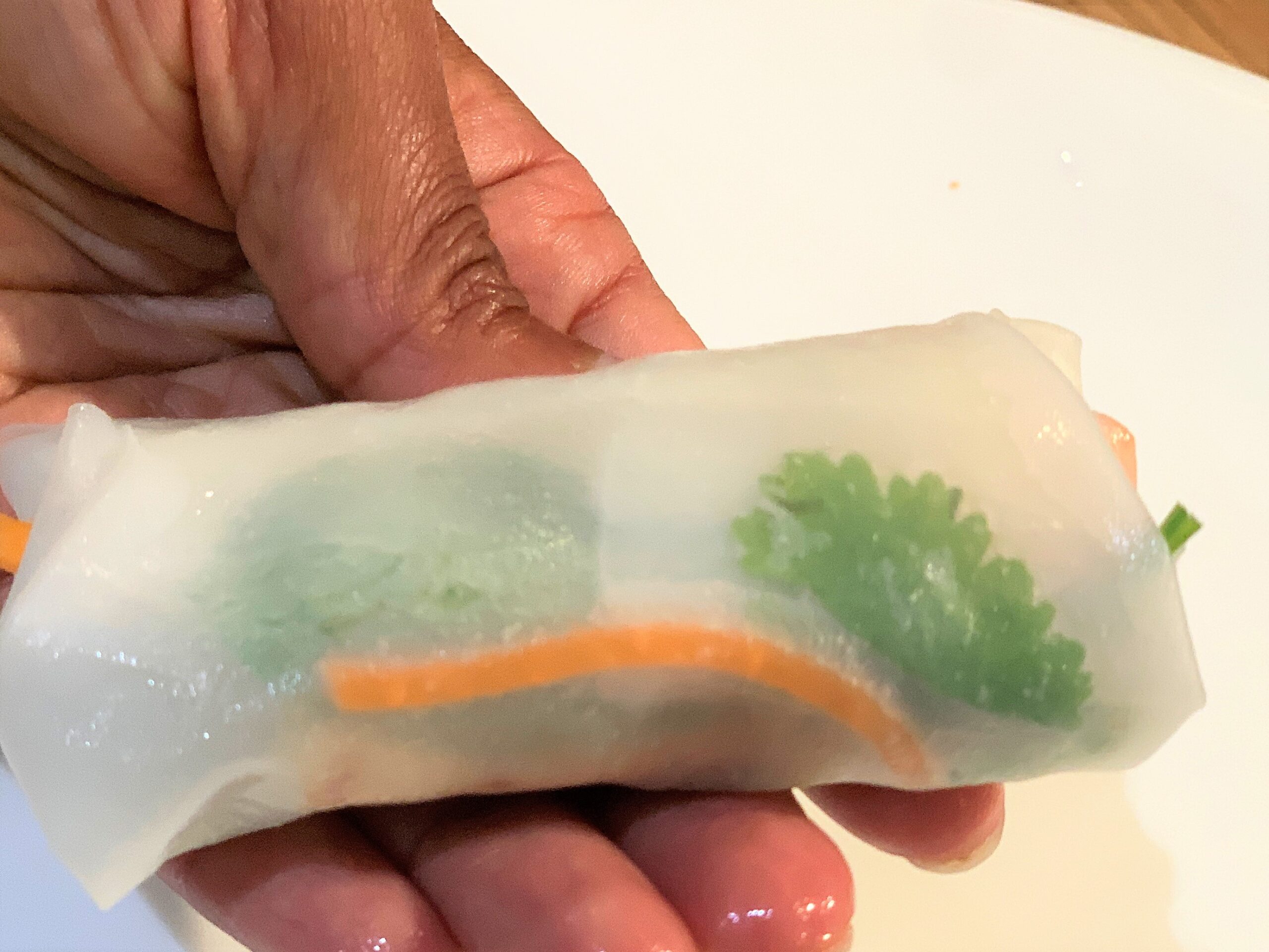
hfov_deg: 36.8
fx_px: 1906
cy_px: 476
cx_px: 634
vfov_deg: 28.0
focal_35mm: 52
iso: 100
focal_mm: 6
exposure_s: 1/50
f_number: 2.4
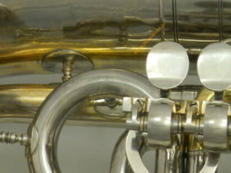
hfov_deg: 6.4
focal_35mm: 309
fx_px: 2061
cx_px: 149
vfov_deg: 4.8
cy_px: 38
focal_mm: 20.5
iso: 220
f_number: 4.8
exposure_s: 1/25
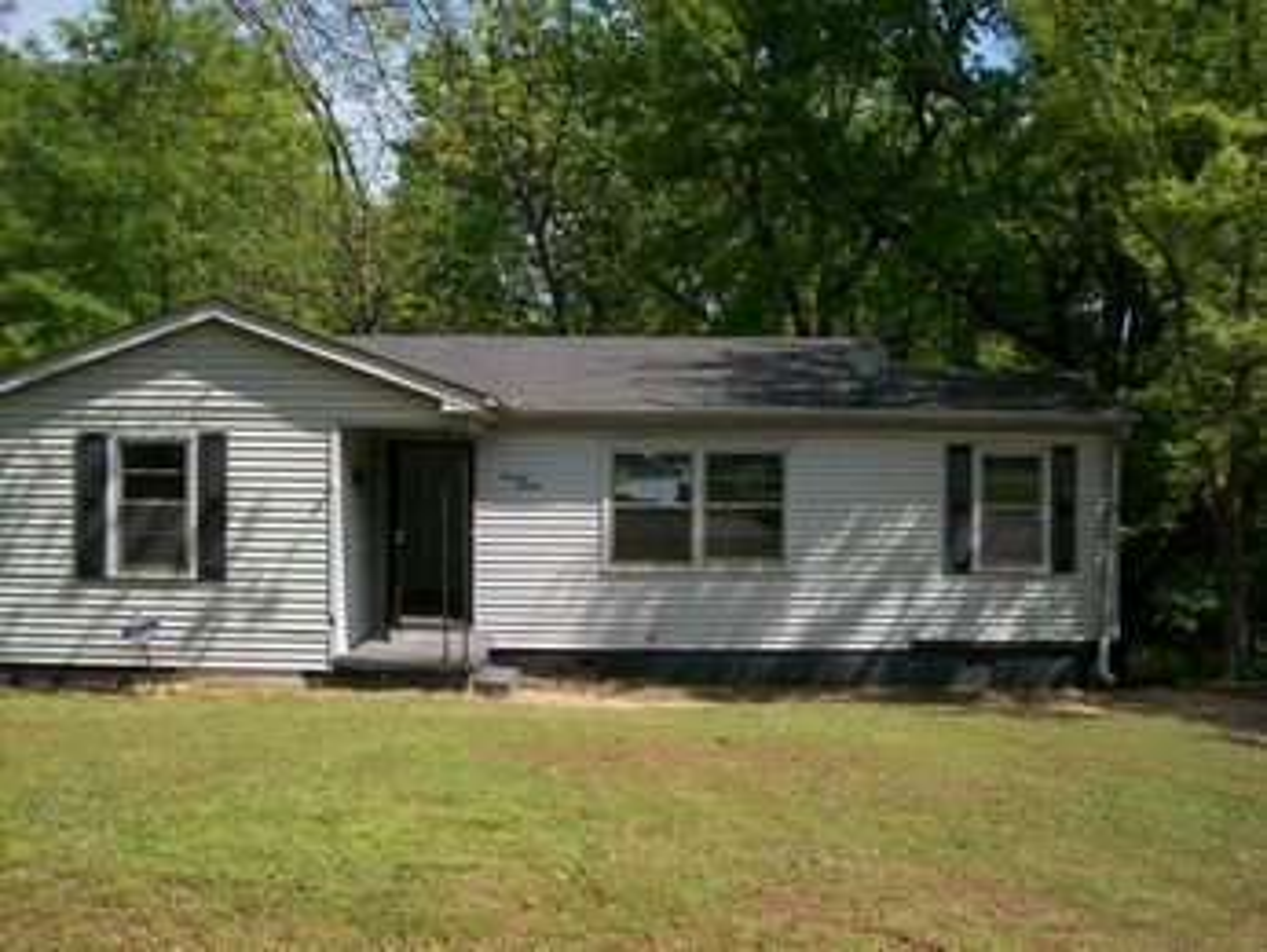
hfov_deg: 56.8
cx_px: 634
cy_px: 476
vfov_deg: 44.2
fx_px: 1172
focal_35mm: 32
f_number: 5.5
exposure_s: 1/320
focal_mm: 5.7
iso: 80
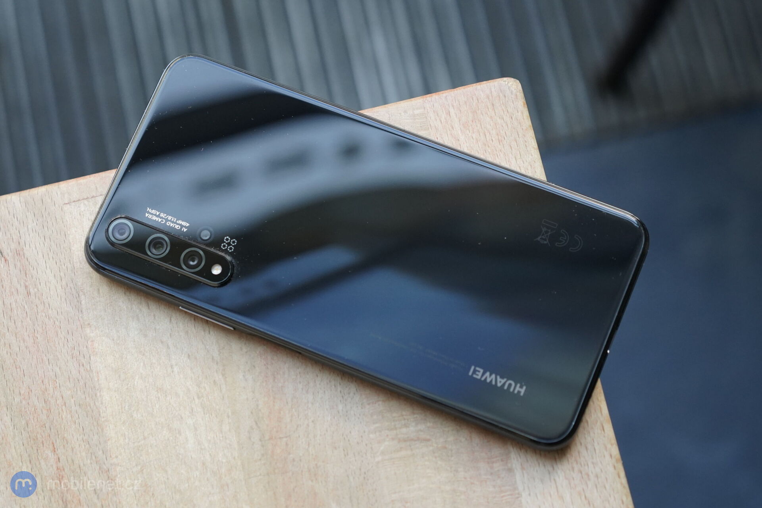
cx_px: 381
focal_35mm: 55
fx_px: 1164
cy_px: 254
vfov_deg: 24.6
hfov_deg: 36.2
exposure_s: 1/250
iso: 2000
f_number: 4.5
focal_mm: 55
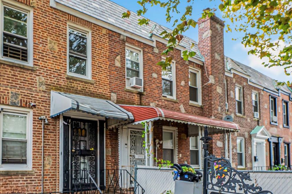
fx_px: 244
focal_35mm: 30
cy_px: 139
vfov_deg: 42.5
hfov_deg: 60.5
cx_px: 99
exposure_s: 1/60
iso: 800
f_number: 8
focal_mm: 14.5
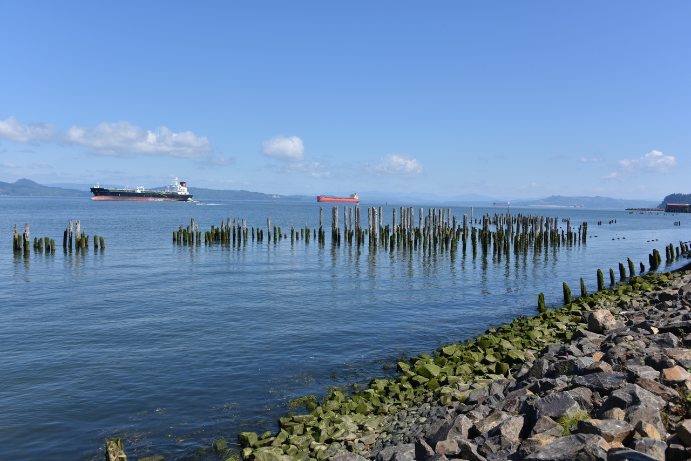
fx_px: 538
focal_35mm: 28
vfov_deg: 46.4
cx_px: 346
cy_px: 230
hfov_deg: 65.5
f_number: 9
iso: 100
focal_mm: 28
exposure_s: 1/320
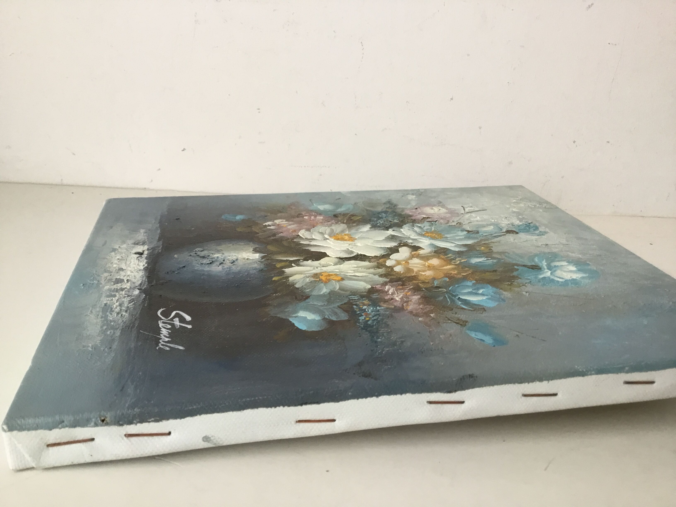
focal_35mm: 31
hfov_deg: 58.4
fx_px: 605
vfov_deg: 45.4
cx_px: 338
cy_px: 254
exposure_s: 1/33
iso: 50
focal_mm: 3.3
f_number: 2.4
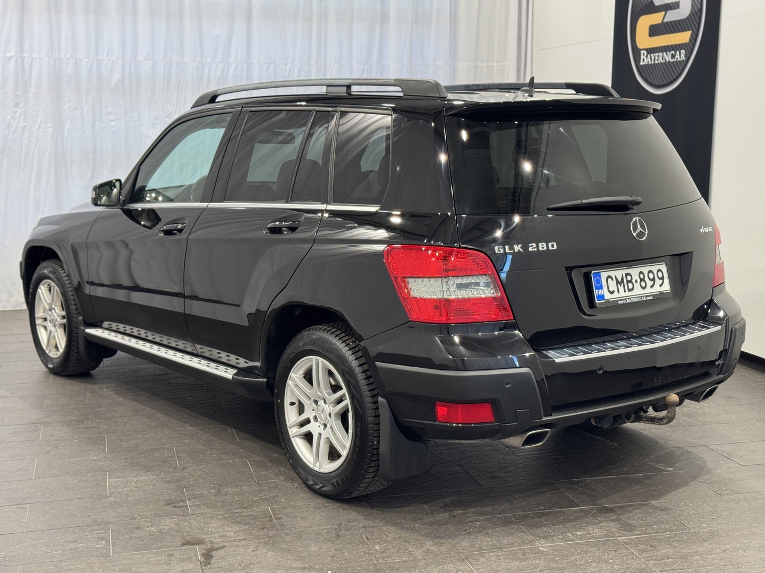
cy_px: 286
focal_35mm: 48
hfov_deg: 39.7
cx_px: 382
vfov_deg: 30.3
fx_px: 1061
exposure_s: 1/100
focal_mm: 6.76
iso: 160
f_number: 1.78
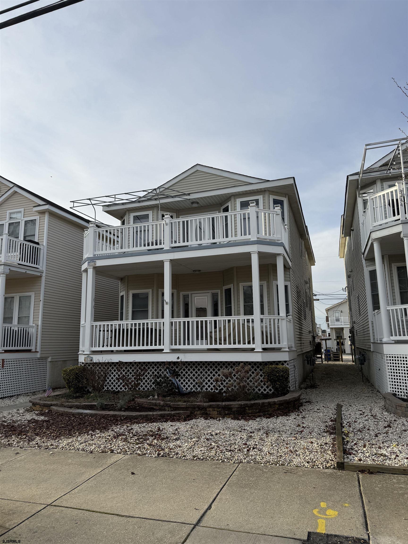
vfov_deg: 71.6
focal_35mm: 24
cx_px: 204
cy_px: 272
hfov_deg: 56.8
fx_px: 377
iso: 80
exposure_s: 1/3145
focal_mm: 6.76
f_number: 1.78
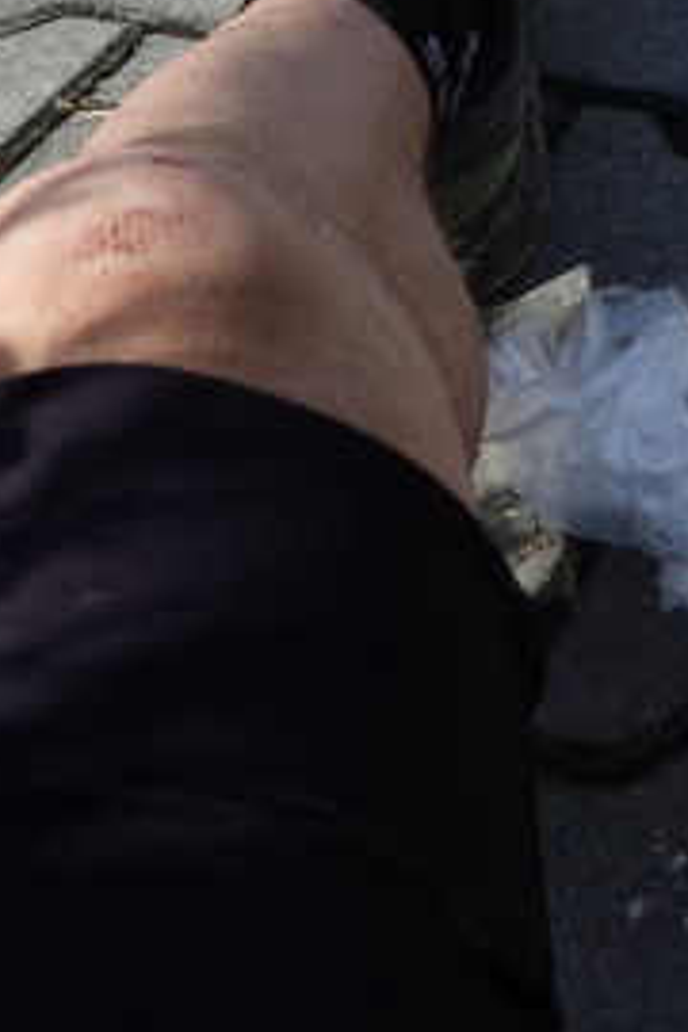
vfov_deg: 21.8
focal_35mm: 80
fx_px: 2293
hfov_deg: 16.0
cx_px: 933
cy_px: -451
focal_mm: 9
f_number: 5.6
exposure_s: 1/400
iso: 125
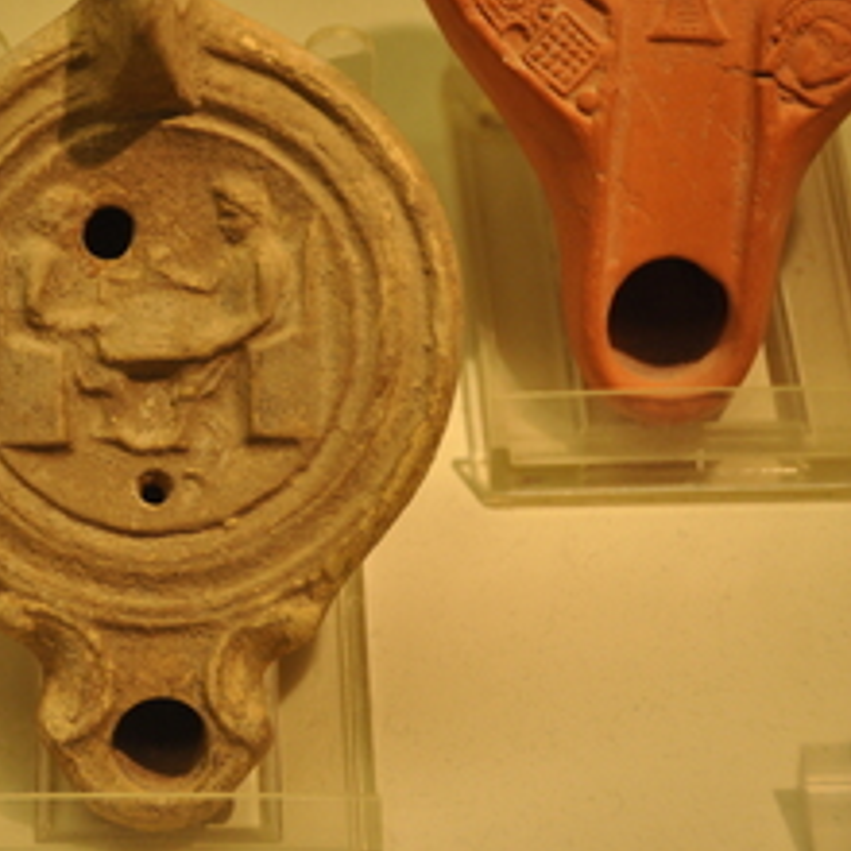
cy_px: 344
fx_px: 5674
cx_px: 35
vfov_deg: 8.6
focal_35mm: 204
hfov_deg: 8.5
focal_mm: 80
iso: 640
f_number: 5
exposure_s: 1/160
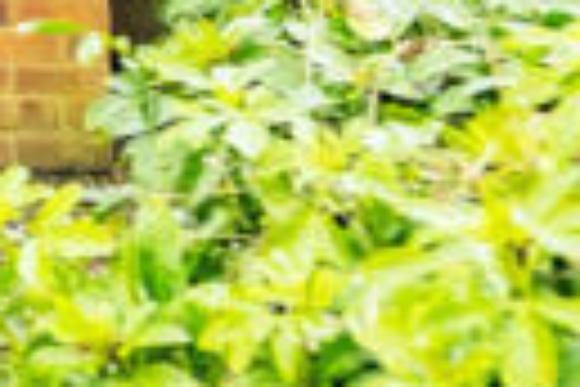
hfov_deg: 9.5
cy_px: -891
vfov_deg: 7.1
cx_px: -1169
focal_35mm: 167
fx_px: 2690
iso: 200
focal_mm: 21
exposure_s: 1/60
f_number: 4
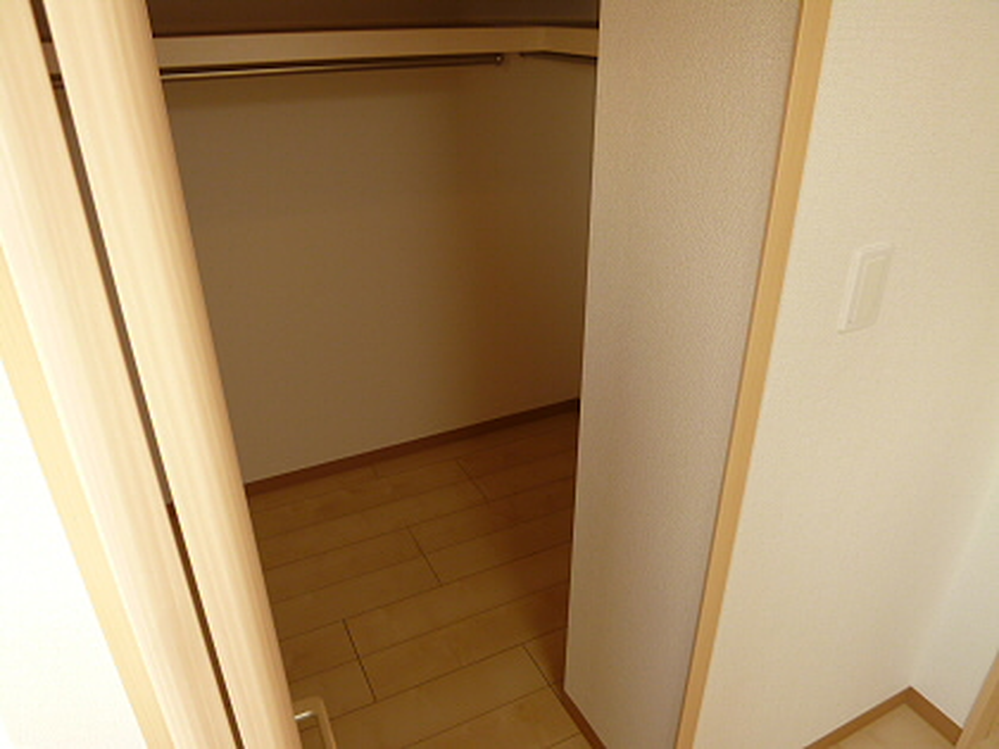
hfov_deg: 71.6
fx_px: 693
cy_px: 374
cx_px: 500
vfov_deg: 56.8
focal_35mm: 24
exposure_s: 1/60
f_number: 2.5
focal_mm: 4.3
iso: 100
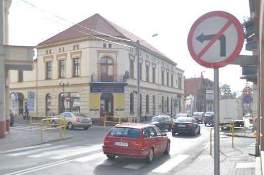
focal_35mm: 41
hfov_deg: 47.4
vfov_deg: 32.5
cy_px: 106
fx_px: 300
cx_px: 140
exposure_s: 1/4000
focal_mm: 22
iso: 1000
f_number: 4
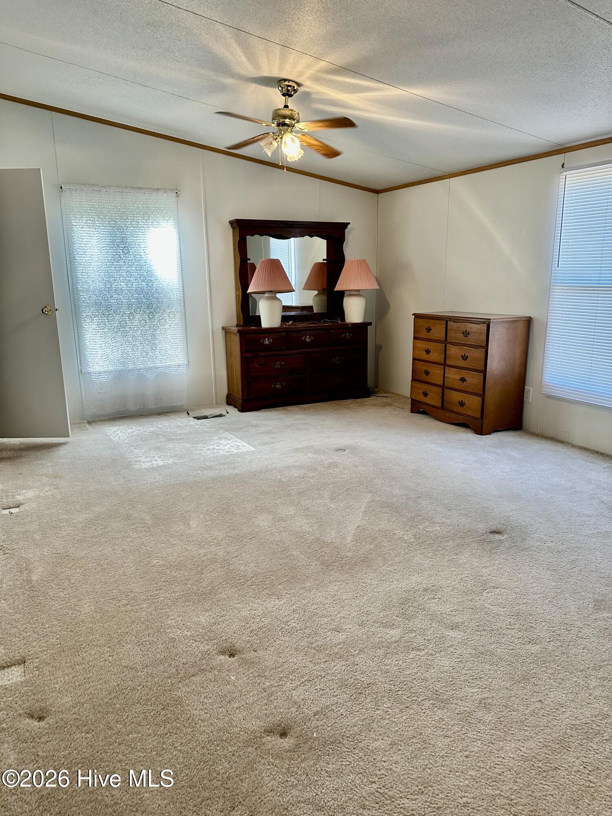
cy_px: 408
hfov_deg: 56.8
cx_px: 306
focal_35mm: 24
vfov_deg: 71.6
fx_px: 566
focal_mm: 6.86
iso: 200
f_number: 1.78
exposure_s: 1/120
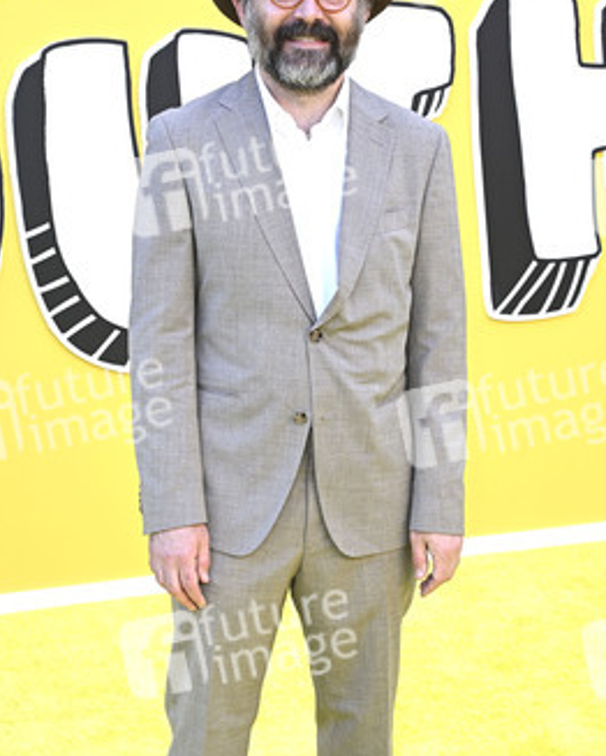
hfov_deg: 27.6
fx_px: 1232
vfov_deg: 34.0
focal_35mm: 55
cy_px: 298
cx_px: 305
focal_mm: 48
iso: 640
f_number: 7.1
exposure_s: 1/200
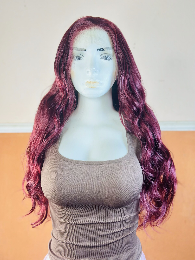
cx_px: 98
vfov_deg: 39.7
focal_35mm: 48
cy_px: 130
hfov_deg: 30.3
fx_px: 361
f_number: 1.78
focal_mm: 6.86
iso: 160
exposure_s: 1/100
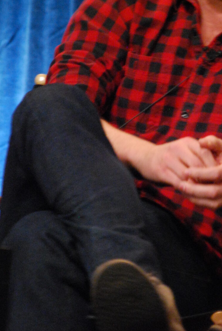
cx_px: 179
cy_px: 142
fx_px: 6325
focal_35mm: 686
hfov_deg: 2.0
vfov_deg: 3.0
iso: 1600
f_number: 5.6
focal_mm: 200
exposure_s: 1/30
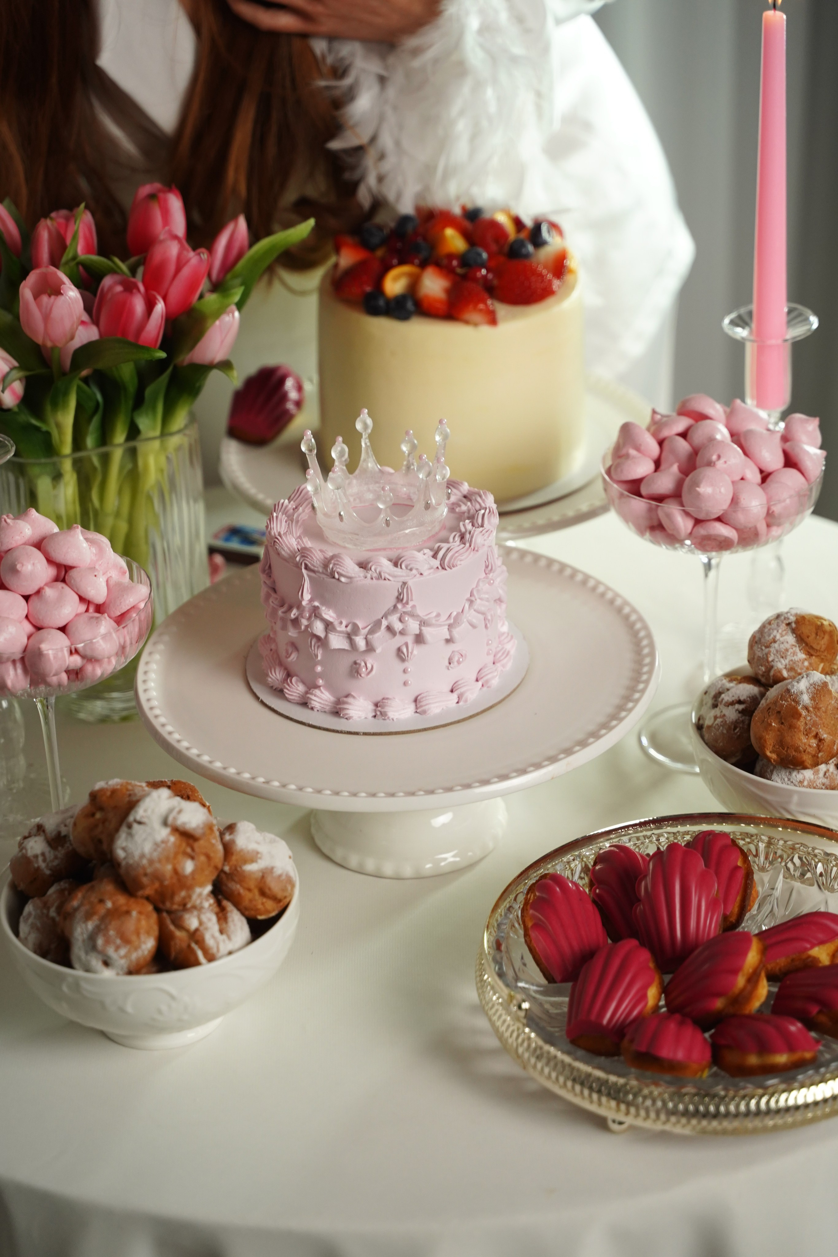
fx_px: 2619
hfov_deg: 18.2
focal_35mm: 75
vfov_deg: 27.0
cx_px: 419
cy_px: 628
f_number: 3.5
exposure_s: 1/160
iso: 1600
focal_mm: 75
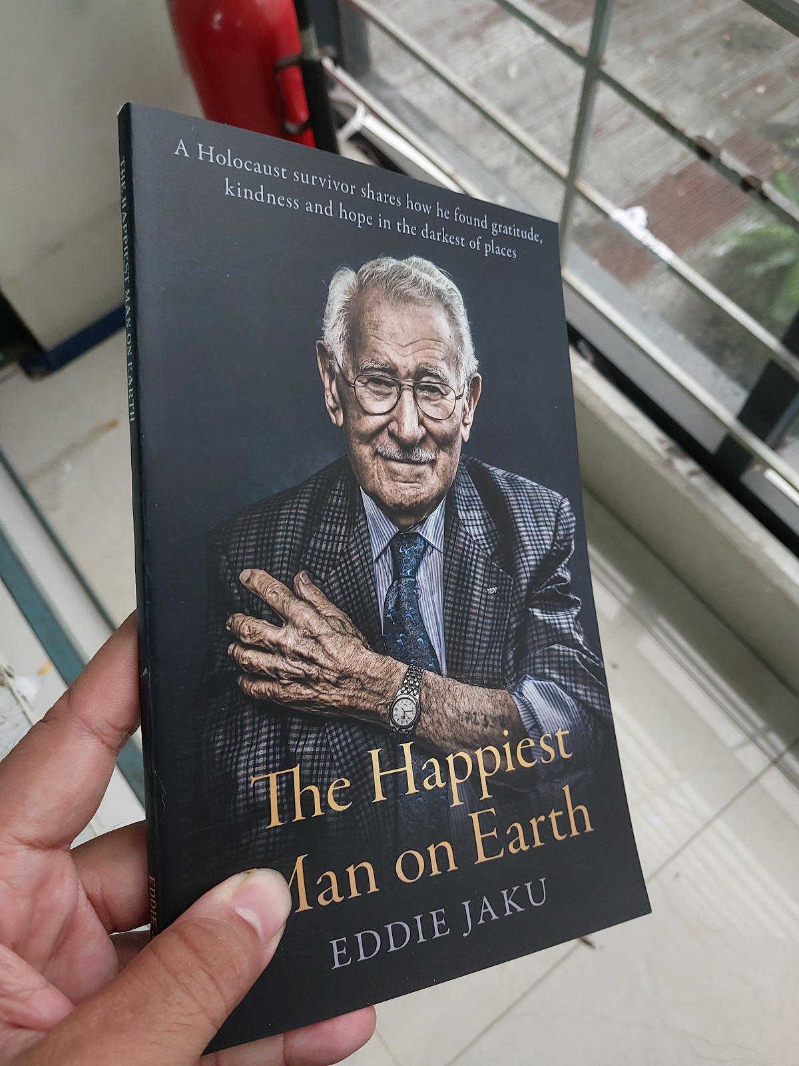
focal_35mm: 30
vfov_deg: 60.0
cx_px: 400
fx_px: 923
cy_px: 533
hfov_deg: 46.8
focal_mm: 4.6
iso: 160
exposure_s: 1/60
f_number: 1.8
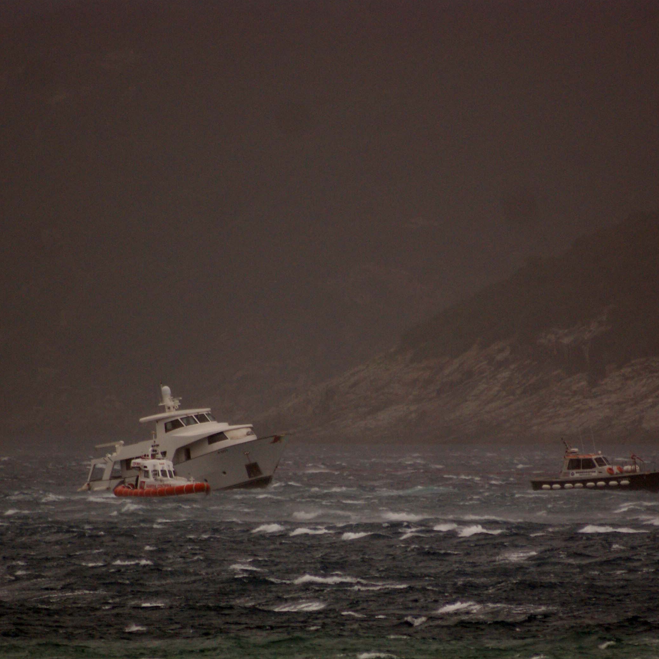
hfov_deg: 2.1
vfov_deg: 2.1
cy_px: 484
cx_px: 384
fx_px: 18265
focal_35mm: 848
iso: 250
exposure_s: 1/500
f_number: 5.6
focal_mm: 300
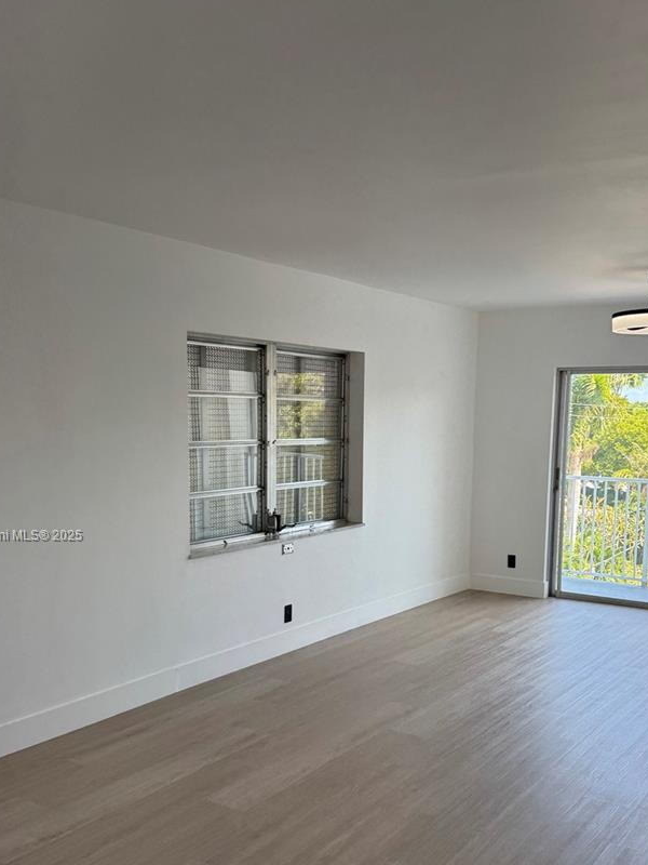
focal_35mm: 36
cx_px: 370
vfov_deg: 50.9
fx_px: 899
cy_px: 536
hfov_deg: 39.6
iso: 80
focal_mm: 6.76
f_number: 1.78
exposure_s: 1/383
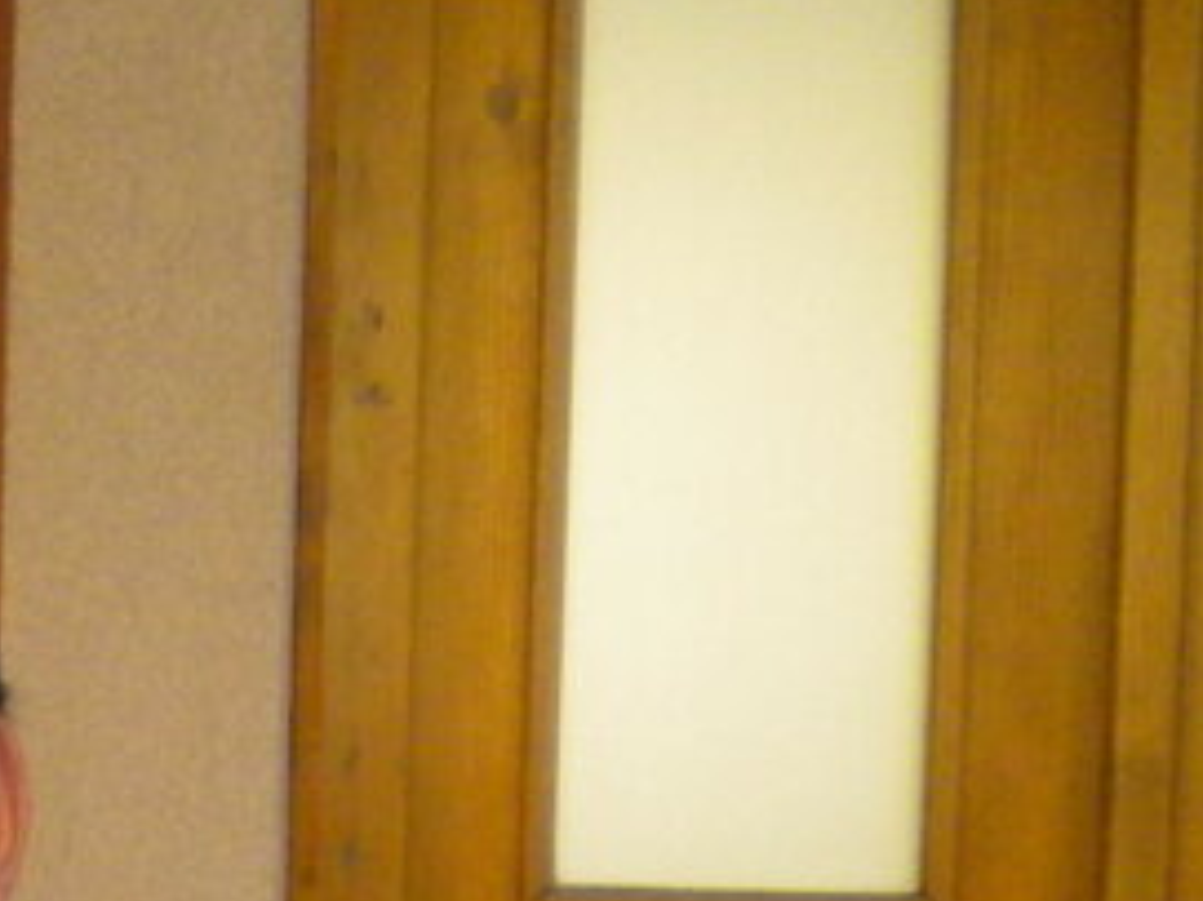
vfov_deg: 9.2
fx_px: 5384
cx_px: -479
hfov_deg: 12.3
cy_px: 1585
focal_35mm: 155
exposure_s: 1/593
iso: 370
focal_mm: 6.3
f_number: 3.1
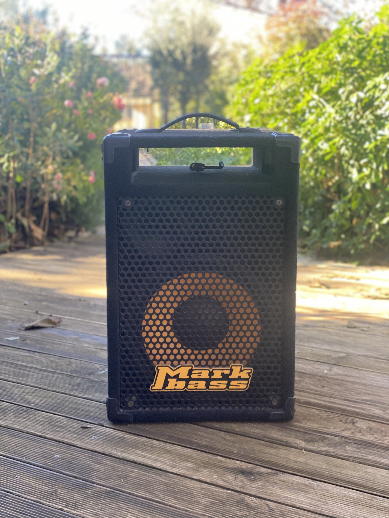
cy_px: 259
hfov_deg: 28.0
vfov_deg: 36.8
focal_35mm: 52
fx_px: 779
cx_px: 194
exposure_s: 1/122
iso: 64
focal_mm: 6
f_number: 2
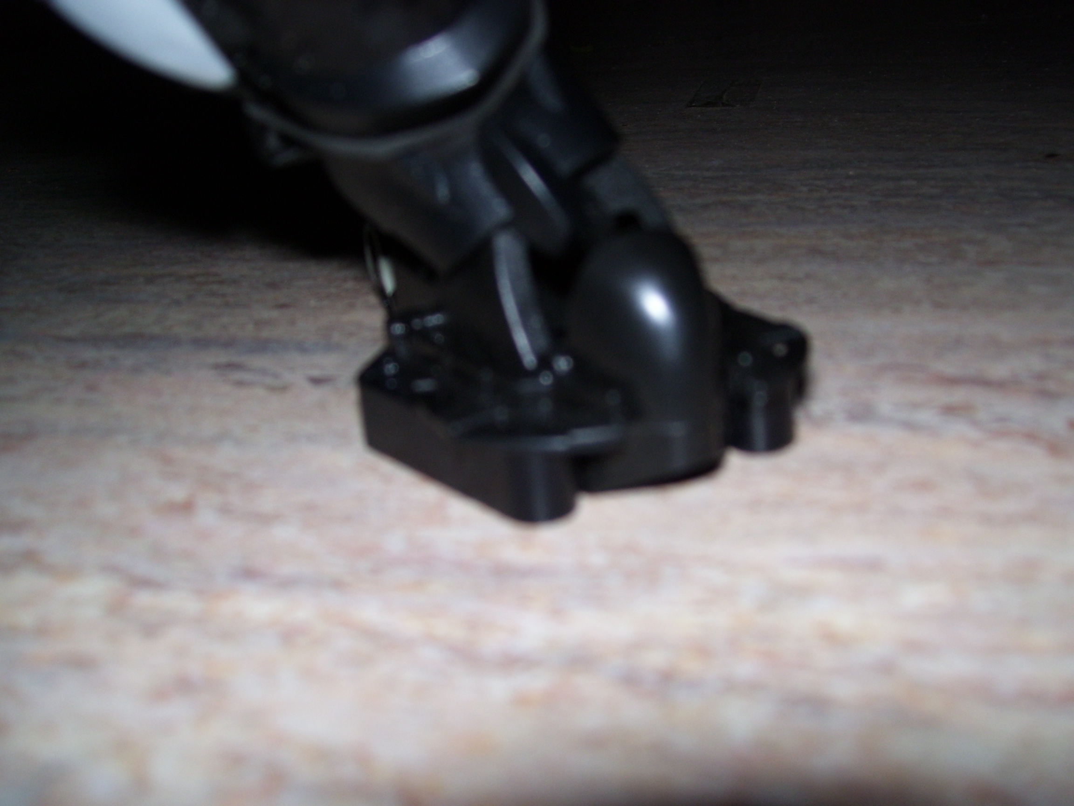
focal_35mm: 36
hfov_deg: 51.4
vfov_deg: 39.7
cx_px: 537
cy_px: 403
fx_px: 1117
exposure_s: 1/60
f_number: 2.7
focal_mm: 6
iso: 80
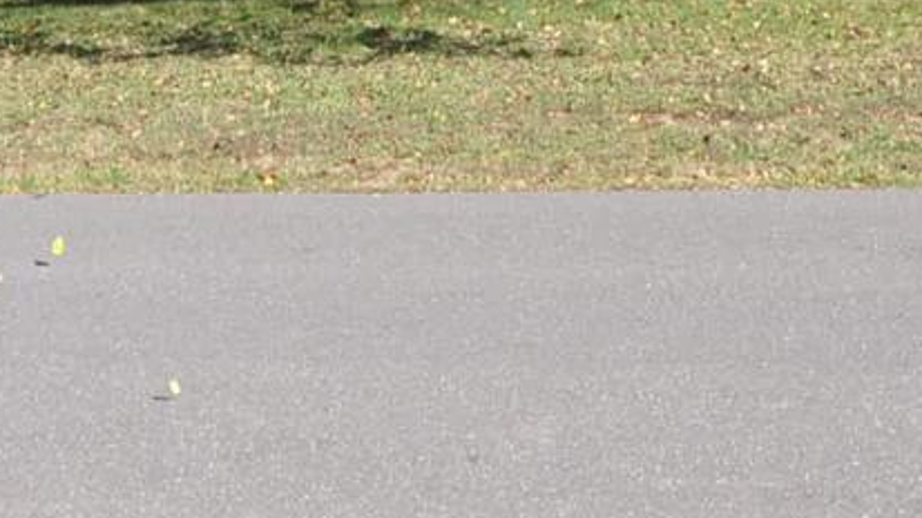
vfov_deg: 8.3
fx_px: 3422
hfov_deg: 15.3
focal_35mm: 140
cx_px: 645
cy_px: -467
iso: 200
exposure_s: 1/250
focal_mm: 18
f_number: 8
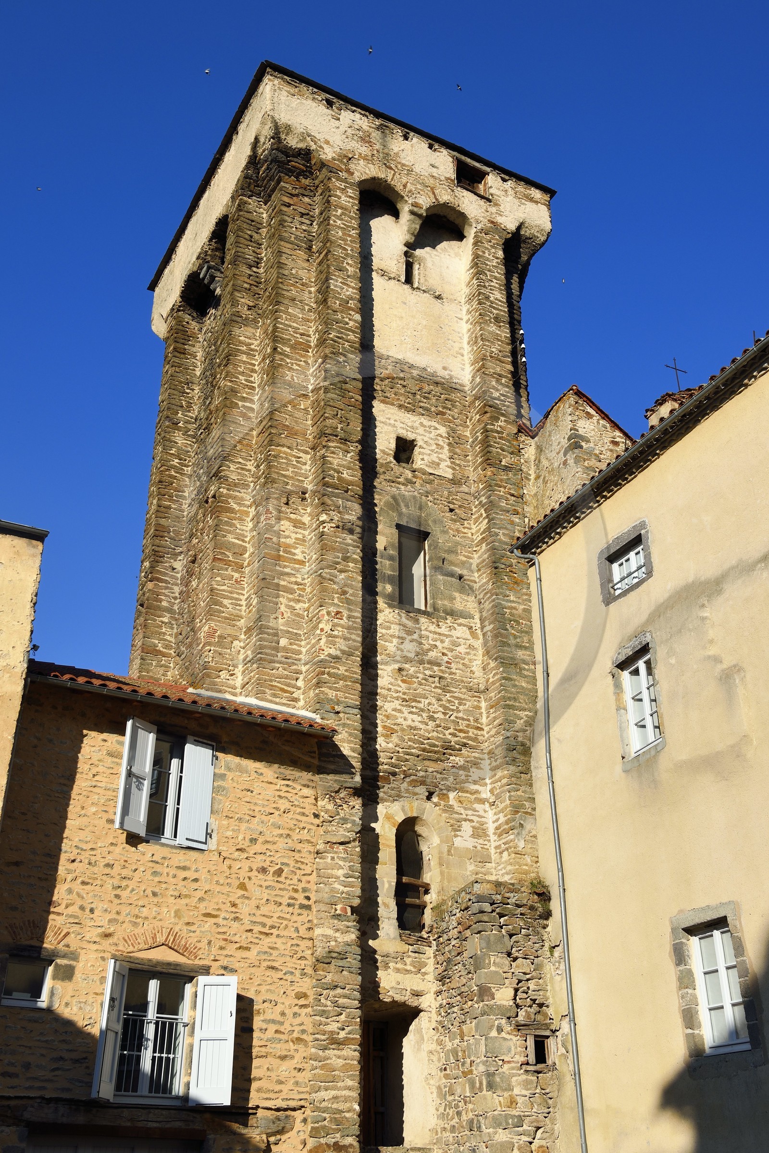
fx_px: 1153
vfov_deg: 53.1
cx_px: 384
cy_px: 576
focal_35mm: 36
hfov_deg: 36.9
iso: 200
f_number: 13
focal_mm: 36
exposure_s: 1/250
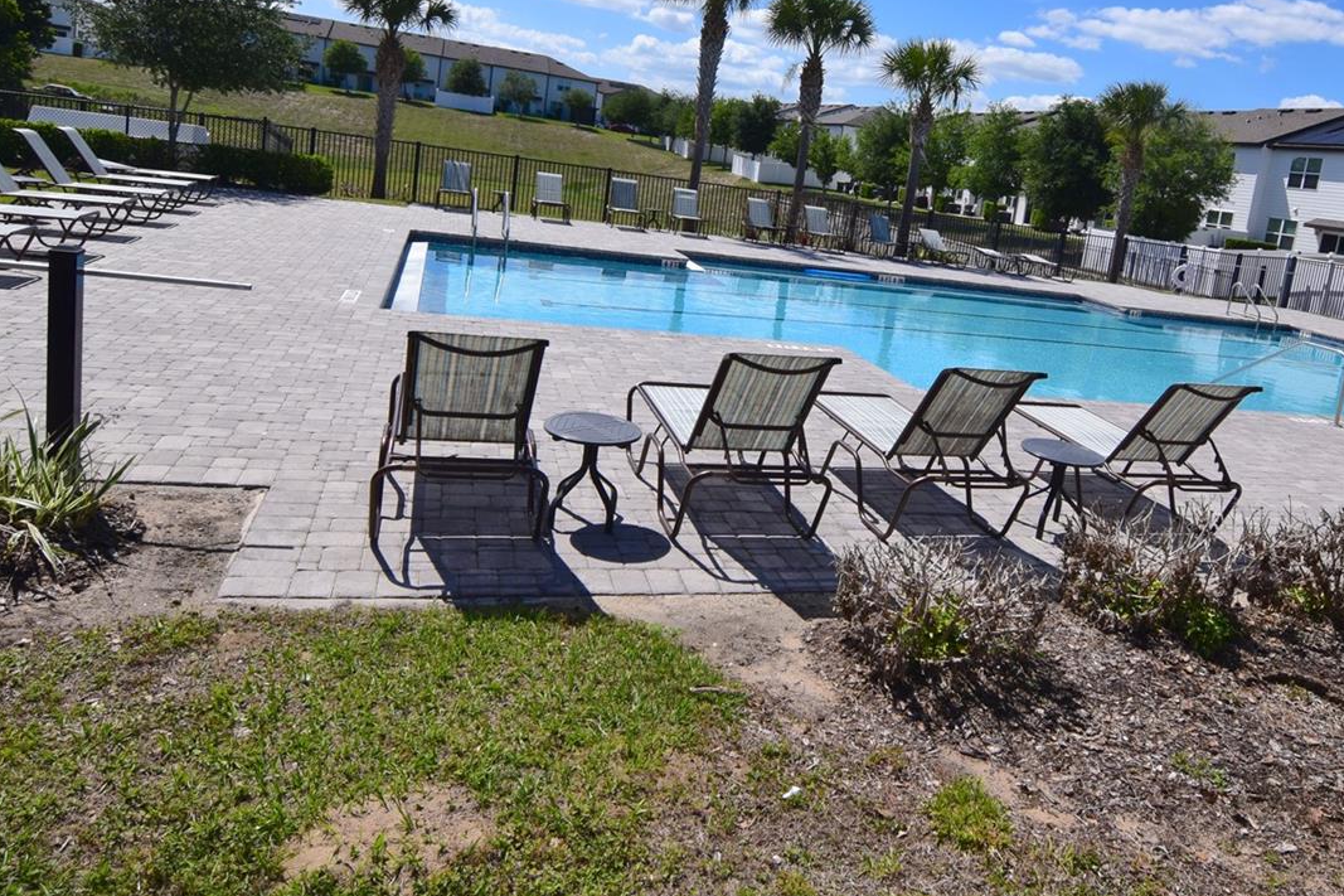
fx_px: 924
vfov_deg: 51.0
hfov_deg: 71.4
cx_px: 802
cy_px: 316
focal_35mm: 25
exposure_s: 1/500
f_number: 11
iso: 220
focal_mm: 11
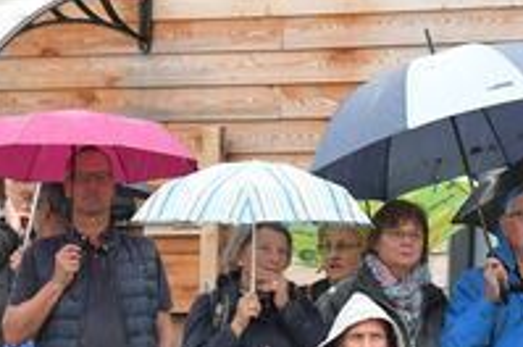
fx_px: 6571
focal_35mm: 453
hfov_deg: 4.6
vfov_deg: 3.0
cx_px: 231
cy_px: 519
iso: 2500
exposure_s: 1/250
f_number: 8
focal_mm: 75
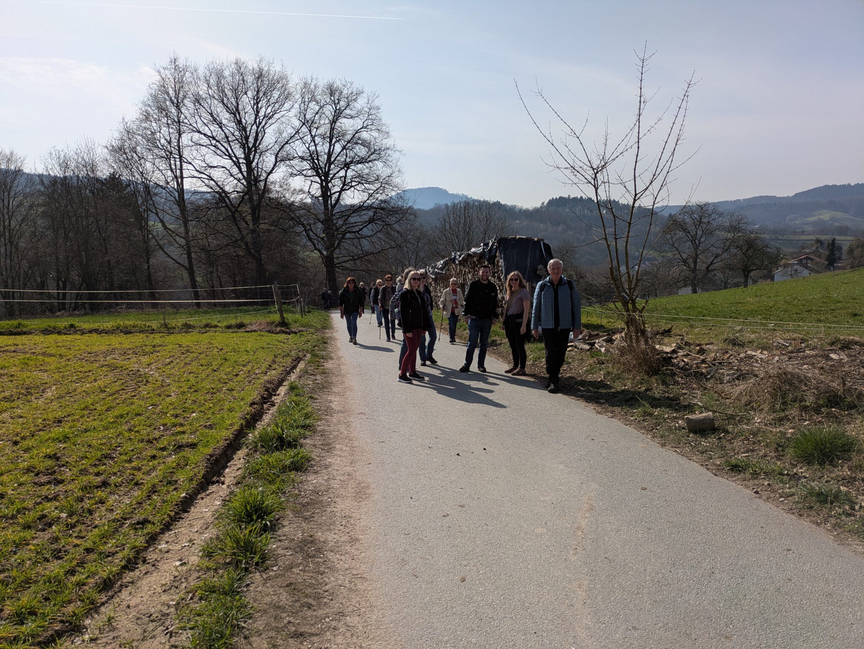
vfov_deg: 54.9
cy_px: 324
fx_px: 624
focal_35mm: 25
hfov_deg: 69.4
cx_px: 432
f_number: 1.89
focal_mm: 5.43
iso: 50
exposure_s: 1/3953
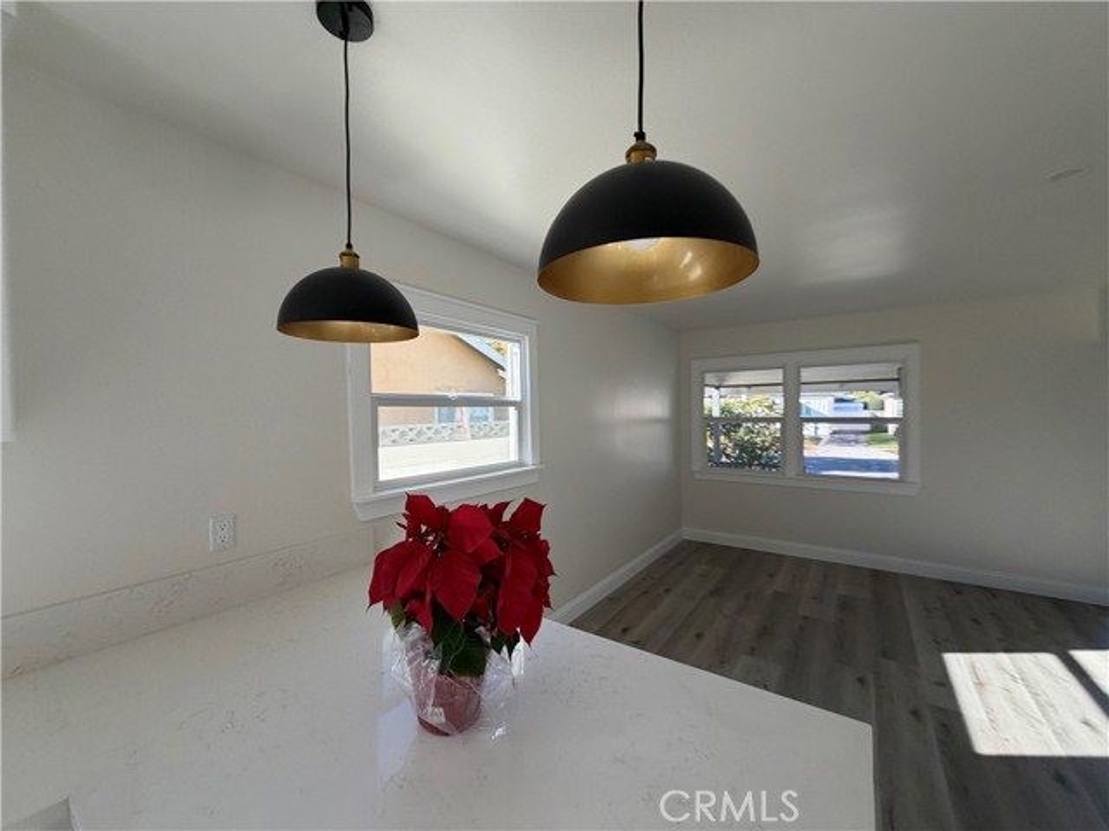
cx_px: 554
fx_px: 449
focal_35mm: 14
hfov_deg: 102.1
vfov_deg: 85.7
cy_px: 416
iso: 64
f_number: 2.2
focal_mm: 2.22
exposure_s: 1/165
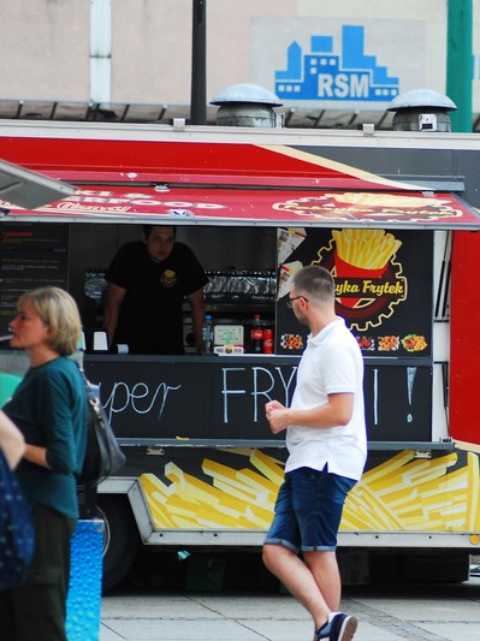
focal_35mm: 243
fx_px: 4498
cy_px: 321
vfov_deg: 8.2
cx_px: 450
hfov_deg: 6.1
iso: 320
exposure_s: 1/125
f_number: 4.2
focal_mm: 112
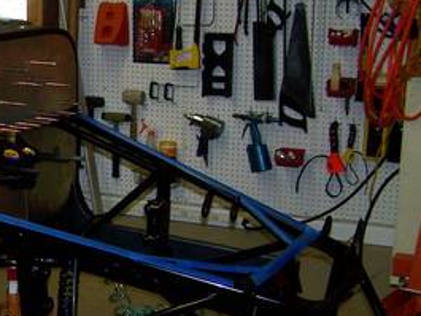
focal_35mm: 86
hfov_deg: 21.5
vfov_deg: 17.2
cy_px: 197
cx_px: -52
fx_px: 1046
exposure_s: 1/60
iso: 80
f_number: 2.8
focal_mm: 6.3
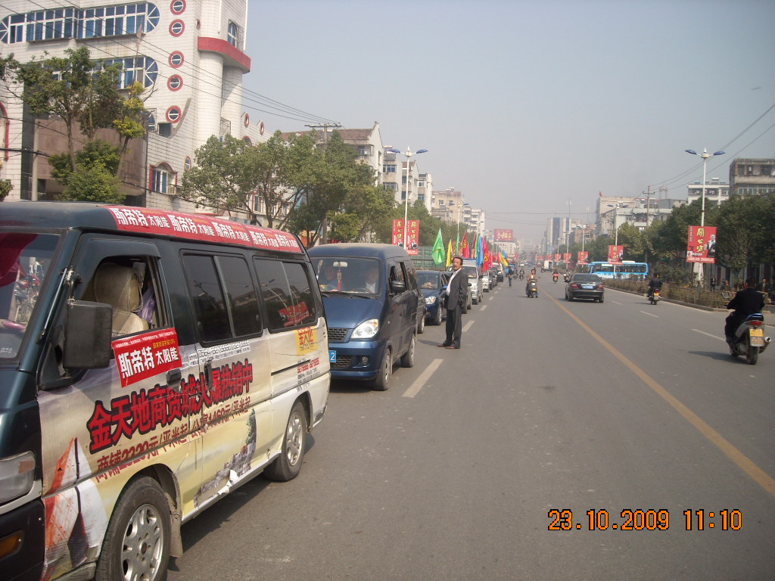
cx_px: 388
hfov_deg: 52.6
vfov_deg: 40.7
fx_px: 784
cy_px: 290
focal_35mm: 35
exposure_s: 1/260
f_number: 5.6
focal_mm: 5.7
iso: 64
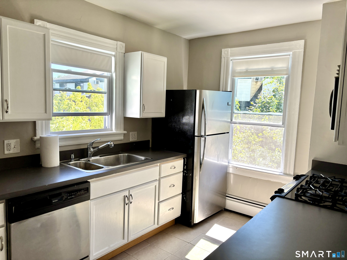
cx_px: 174
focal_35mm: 26
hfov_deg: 67.3
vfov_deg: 53.1
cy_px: 130
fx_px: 261
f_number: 1.6
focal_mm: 5.96
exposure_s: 1/284
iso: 50
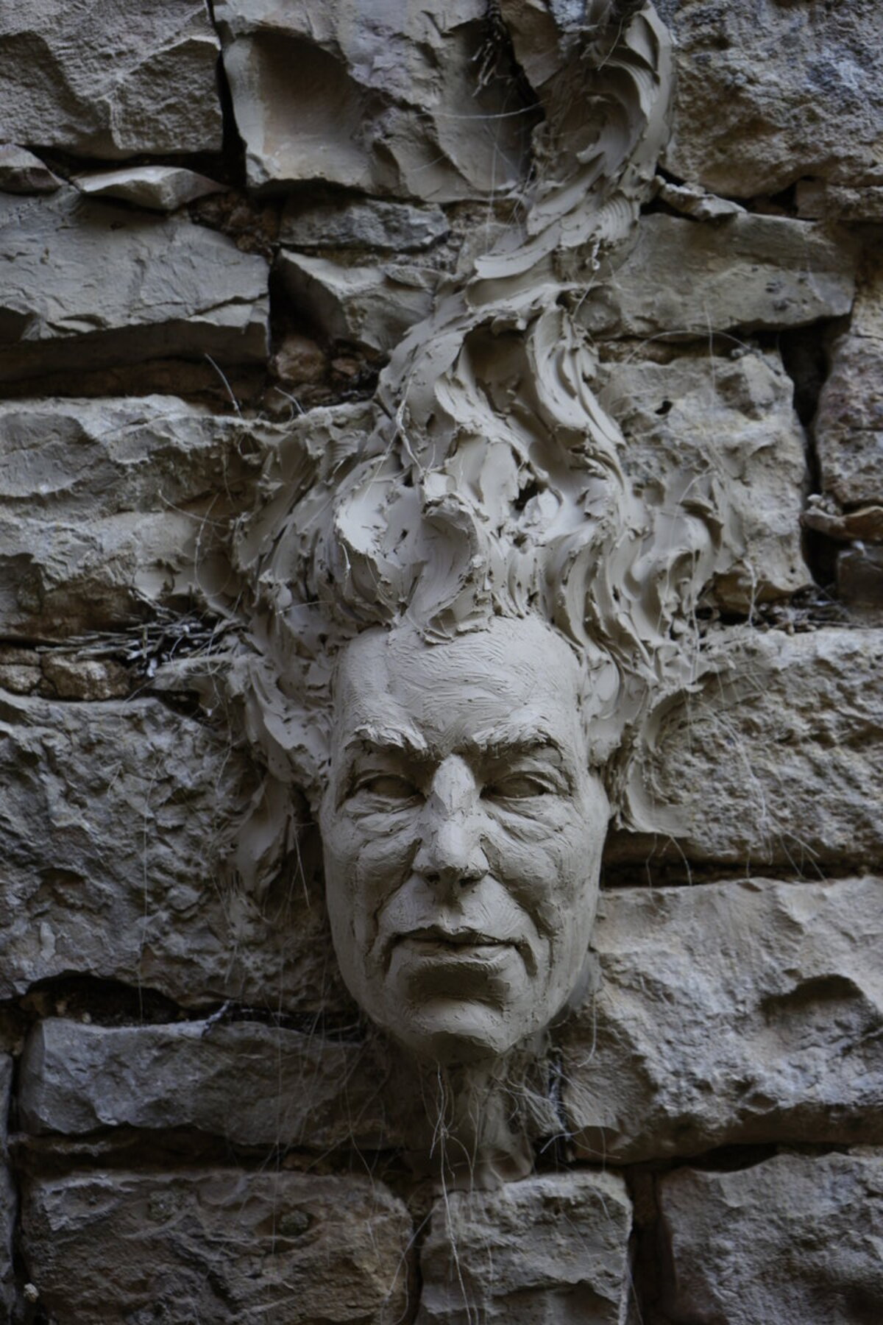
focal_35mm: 70
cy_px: 662
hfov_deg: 19.5
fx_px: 2575
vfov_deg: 28.8
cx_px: 442
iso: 320
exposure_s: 1/80
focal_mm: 70
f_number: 5.6
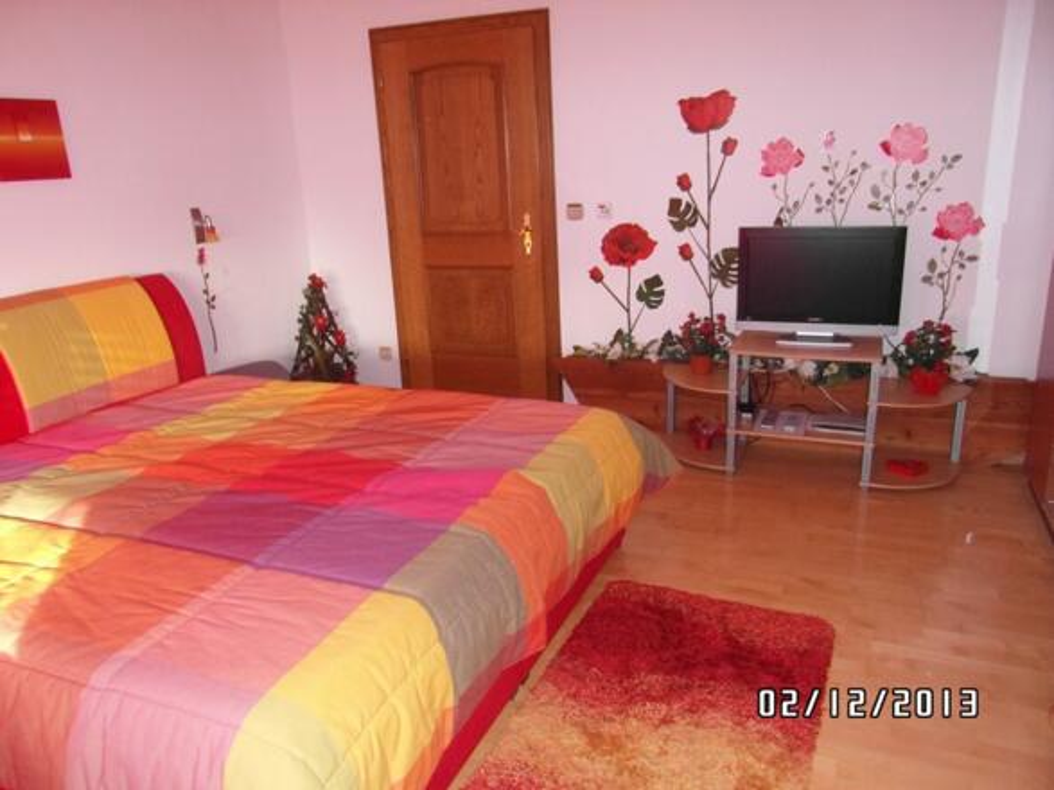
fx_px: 731
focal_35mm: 24
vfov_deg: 56.8
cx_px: 527
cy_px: 395
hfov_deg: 71.6
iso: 320
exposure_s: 1/30
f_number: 3.2
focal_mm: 4
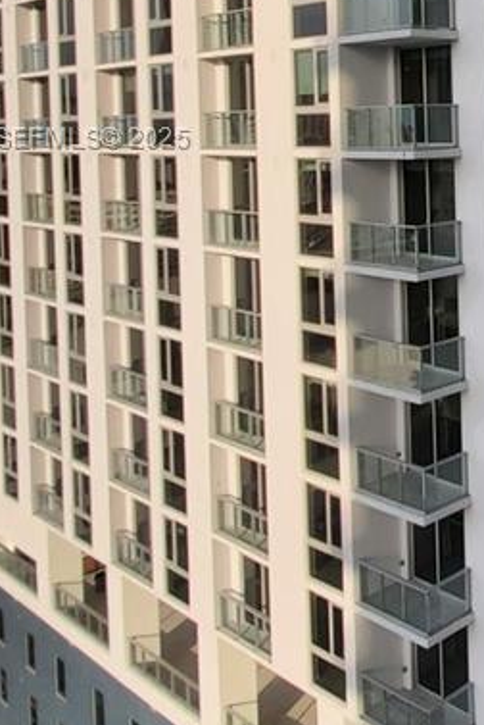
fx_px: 866
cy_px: 140
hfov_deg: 25.0
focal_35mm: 43
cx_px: 697
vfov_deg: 43.2
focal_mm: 1.8
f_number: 2.2
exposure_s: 1/732
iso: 50
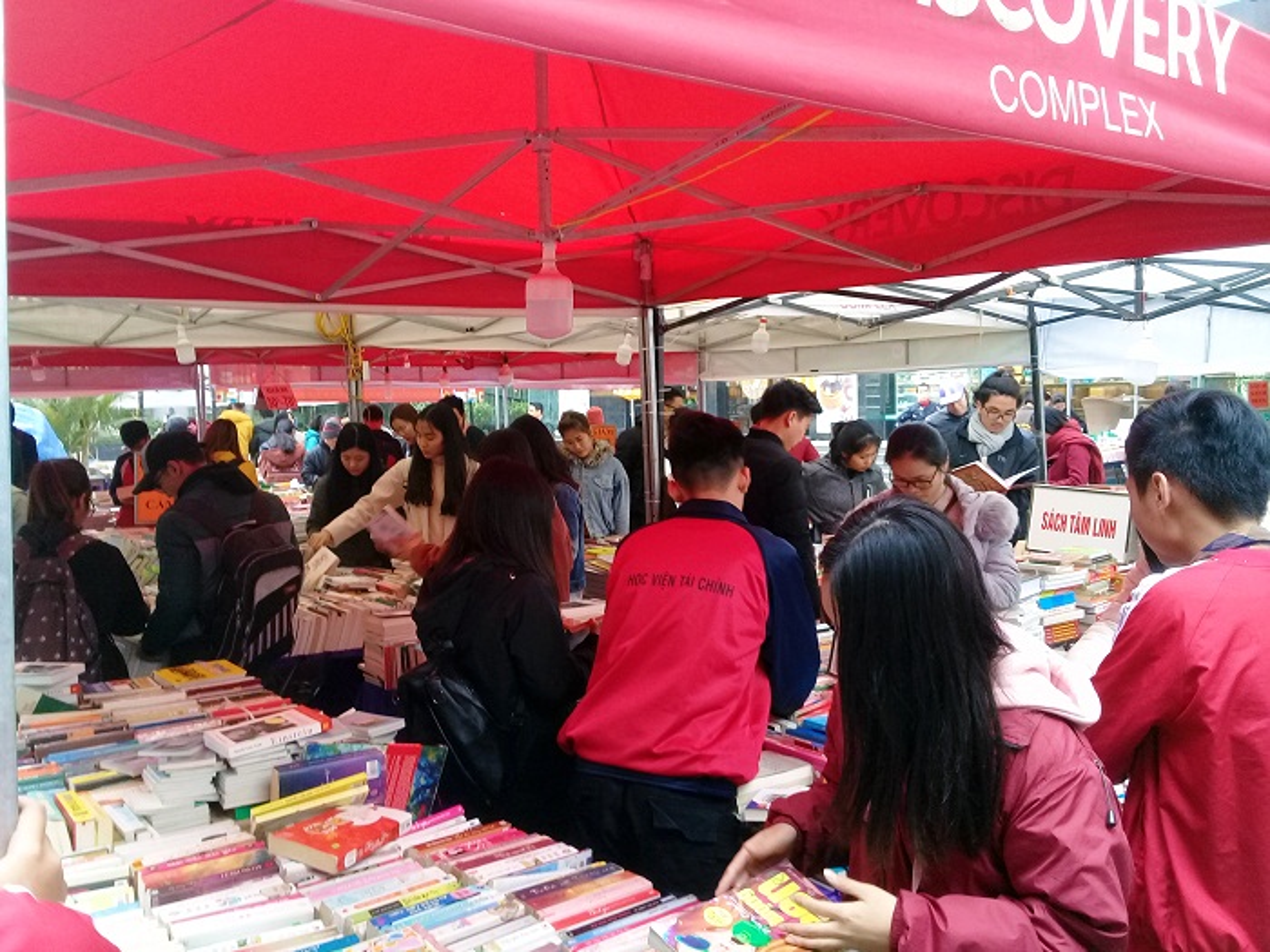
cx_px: 635
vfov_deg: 45.4
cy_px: 476
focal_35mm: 31
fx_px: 1137
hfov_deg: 58.4
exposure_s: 1/33
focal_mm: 3.3
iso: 80
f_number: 2.2
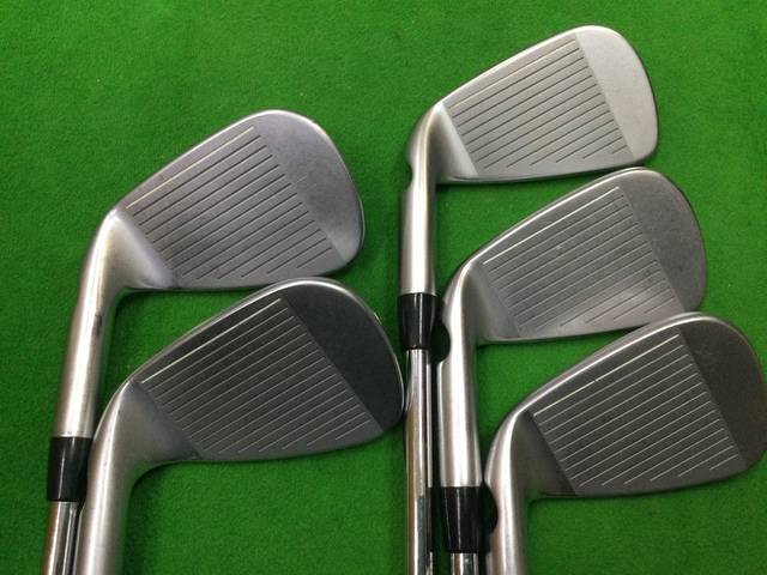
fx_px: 687
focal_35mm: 31
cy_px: 288
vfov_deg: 45.4
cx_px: 384
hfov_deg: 58.4
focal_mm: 3.3
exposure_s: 1/30
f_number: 2.4
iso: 125
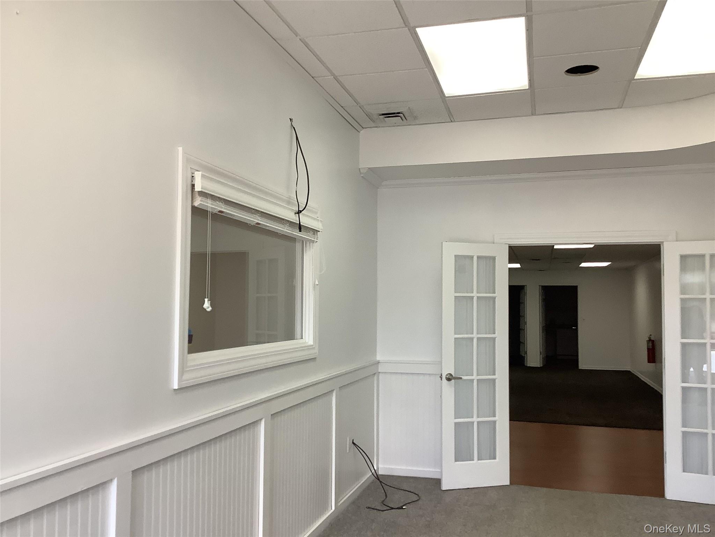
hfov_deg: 58.4
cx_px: 358
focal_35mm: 31
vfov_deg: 45.4
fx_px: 640
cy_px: 268
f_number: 2.4
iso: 80
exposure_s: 1/60
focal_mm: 3.3
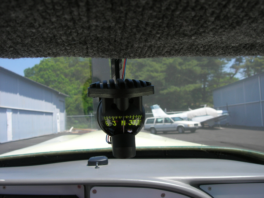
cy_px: 99
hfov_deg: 49.0
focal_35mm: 38
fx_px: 290
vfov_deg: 37.7
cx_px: 132
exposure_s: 1/358
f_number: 4.8
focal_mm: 7.8
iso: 64
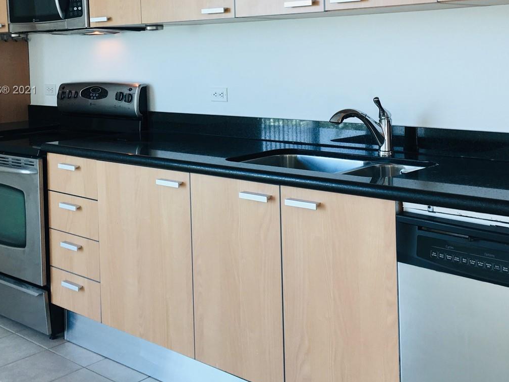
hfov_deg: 41.2
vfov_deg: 30.9
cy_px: 91
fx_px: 676
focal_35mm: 46
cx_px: 279
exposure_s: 1/46
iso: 25
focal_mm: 4.15
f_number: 2.2
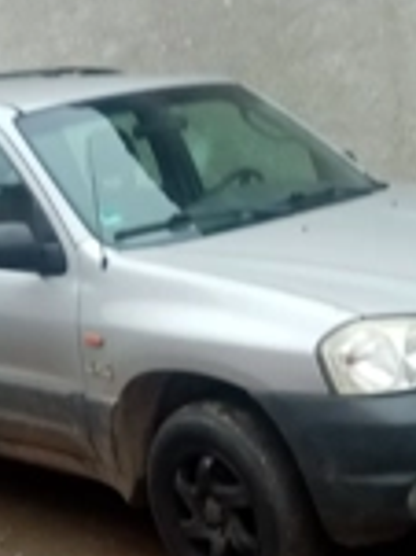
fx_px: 1107
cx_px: 210
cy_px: 493
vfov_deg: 27.3
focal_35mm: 69
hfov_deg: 21.3
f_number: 1.8
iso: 108
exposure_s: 1/50
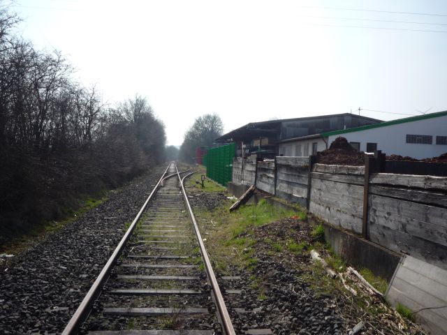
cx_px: 224
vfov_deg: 44.2
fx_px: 413
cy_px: 168
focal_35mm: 32
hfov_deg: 56.8
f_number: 5.6
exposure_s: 1/500
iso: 100
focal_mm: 5.2
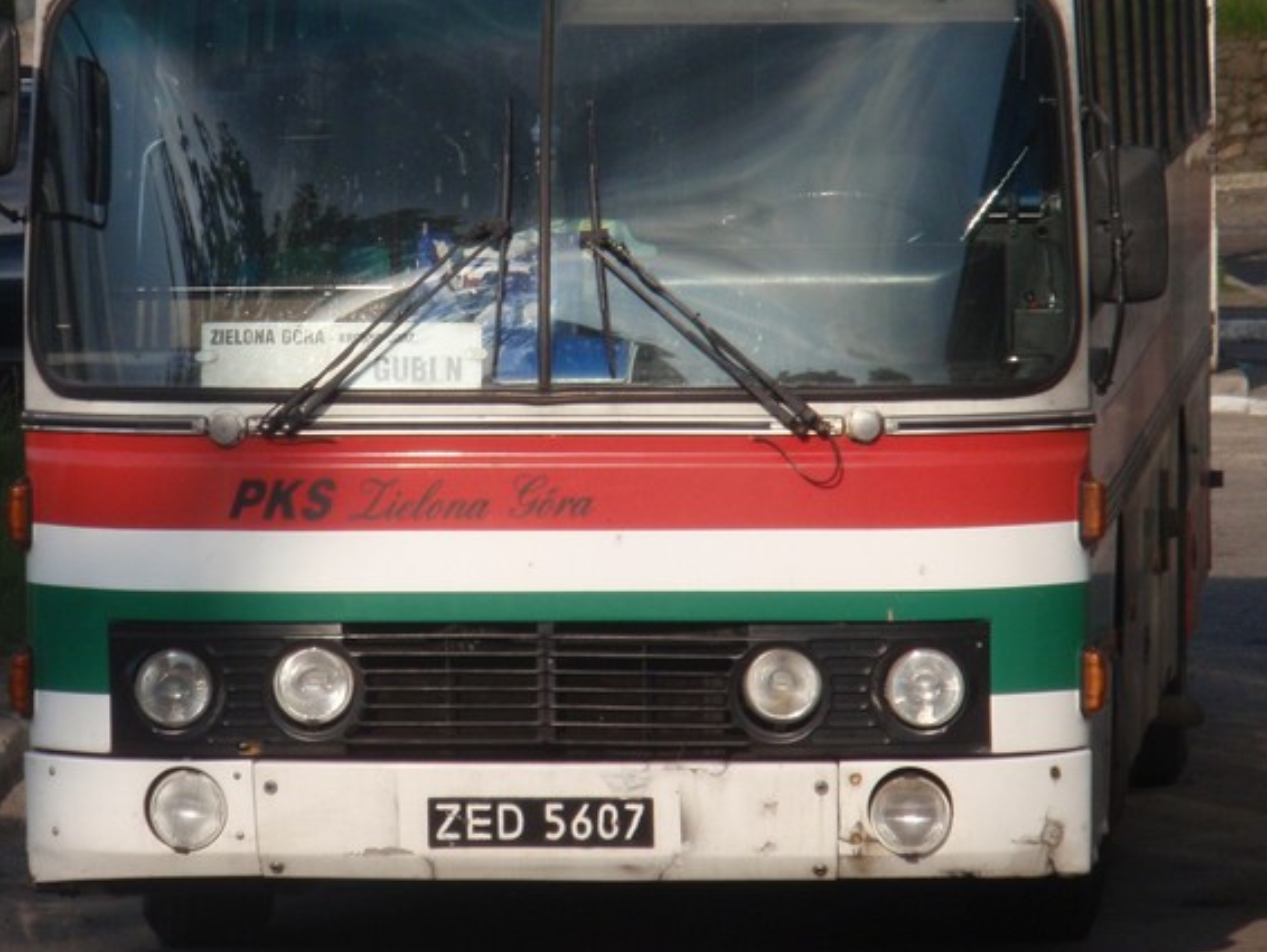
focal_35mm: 445
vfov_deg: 3.3
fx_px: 16295
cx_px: 604
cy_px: 292
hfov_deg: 4.5
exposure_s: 1/500
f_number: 5.9
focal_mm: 50
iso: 125
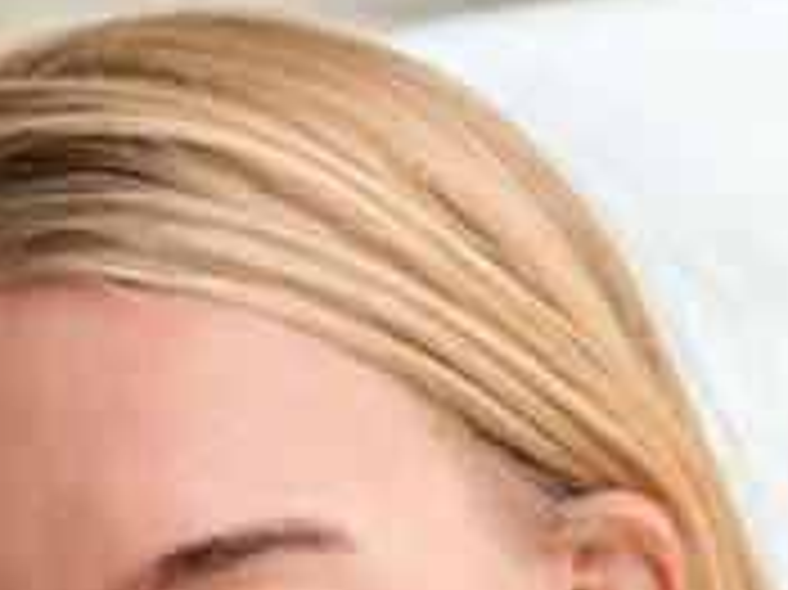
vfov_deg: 5.1
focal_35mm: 281
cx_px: -653
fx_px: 6392
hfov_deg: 6.9
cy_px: 1563
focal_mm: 6.86
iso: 80
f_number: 1.8
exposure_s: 1/340
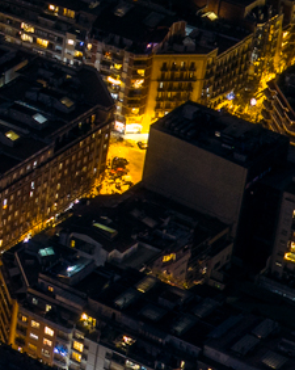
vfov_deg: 10.1
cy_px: 81
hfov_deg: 7.4
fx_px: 2088
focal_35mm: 191
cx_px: -502
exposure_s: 1/1.25
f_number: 2
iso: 200
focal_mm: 14.45
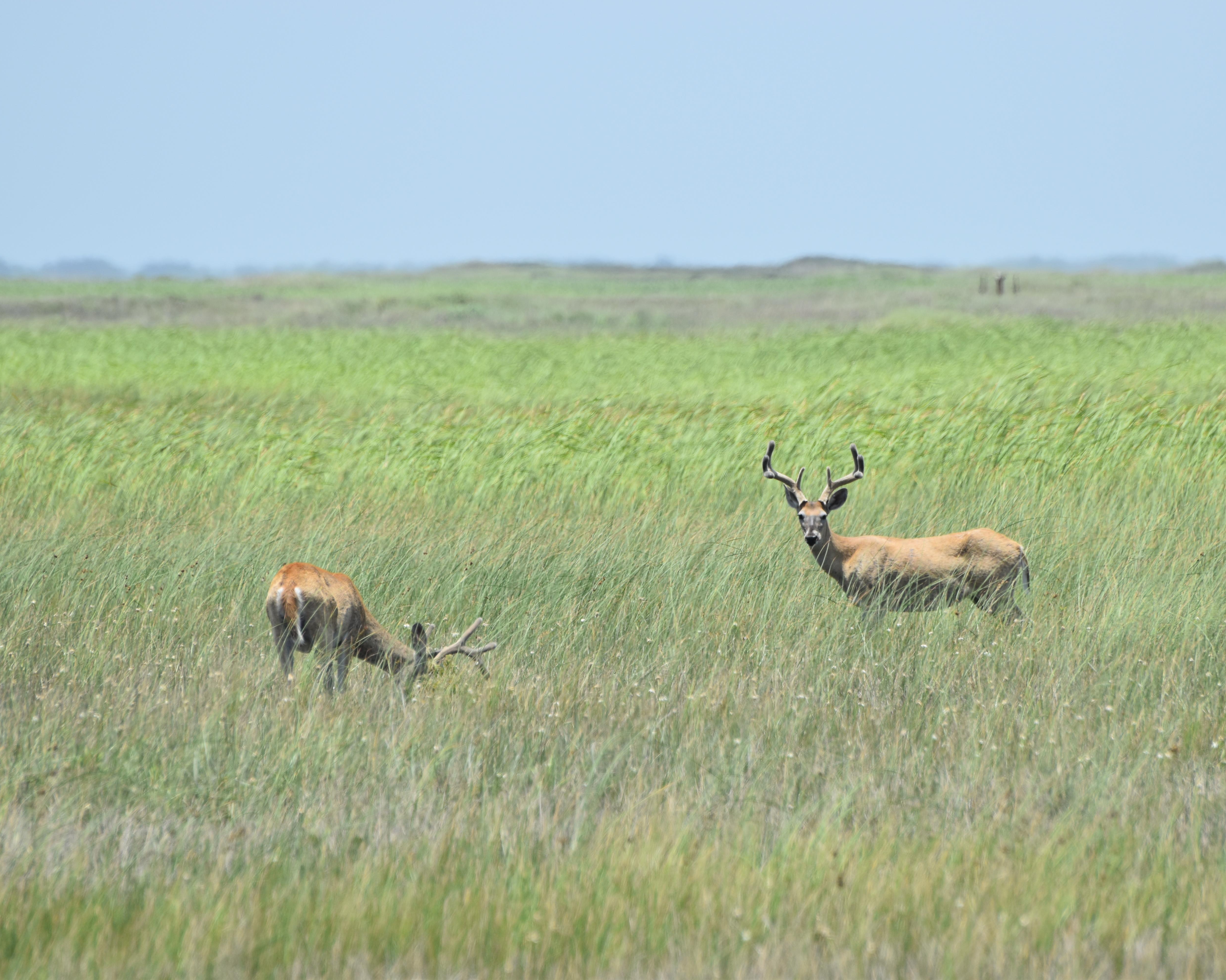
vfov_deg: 3.0
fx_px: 18432
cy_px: 489
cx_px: 700
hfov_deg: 3.8
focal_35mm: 508
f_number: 7.1
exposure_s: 1/800
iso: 200
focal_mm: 300
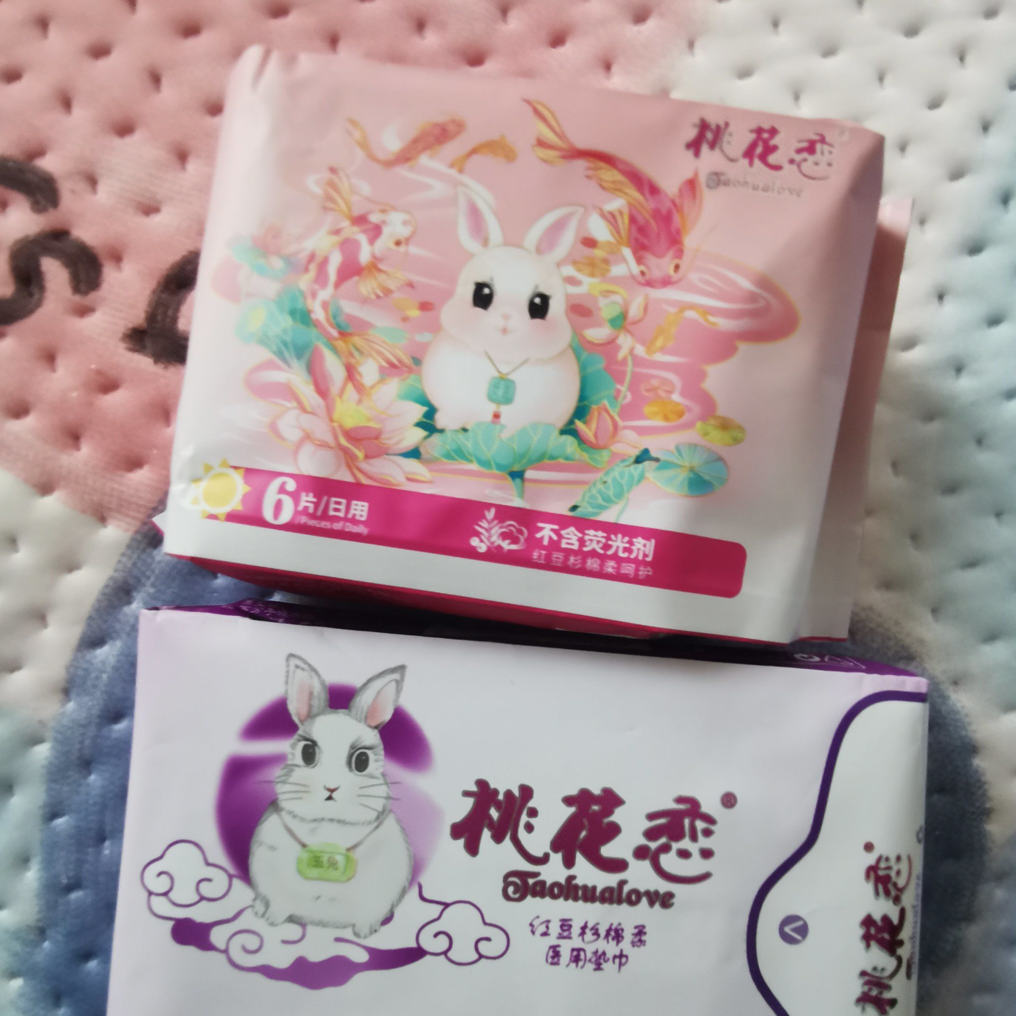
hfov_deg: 77.7
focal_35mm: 19
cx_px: 510
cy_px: 578
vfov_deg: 77.3
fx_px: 631
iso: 500
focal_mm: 2.35
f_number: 2.2
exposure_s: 1/20
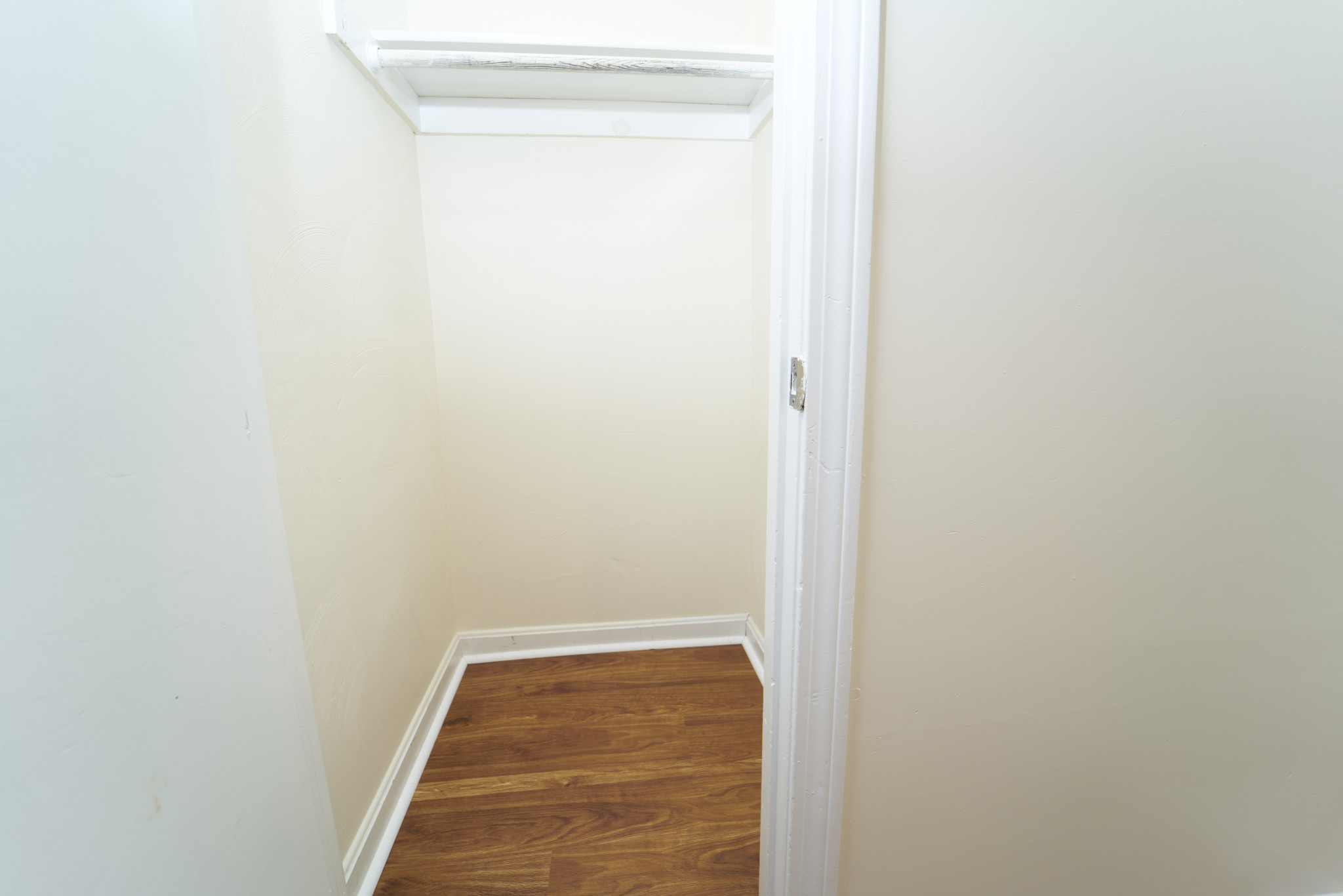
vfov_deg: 81.2
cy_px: 448
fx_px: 522
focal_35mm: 14
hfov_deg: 104.2
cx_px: 672
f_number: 7.1
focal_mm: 14
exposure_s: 1/8
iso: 320
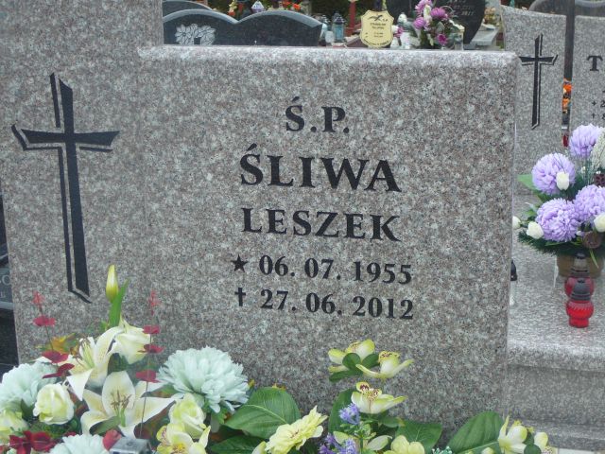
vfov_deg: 24.0
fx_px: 1066
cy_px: 227
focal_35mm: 61
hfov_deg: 31.7
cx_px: 302
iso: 80
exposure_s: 1/60
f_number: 3.6
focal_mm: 9.1
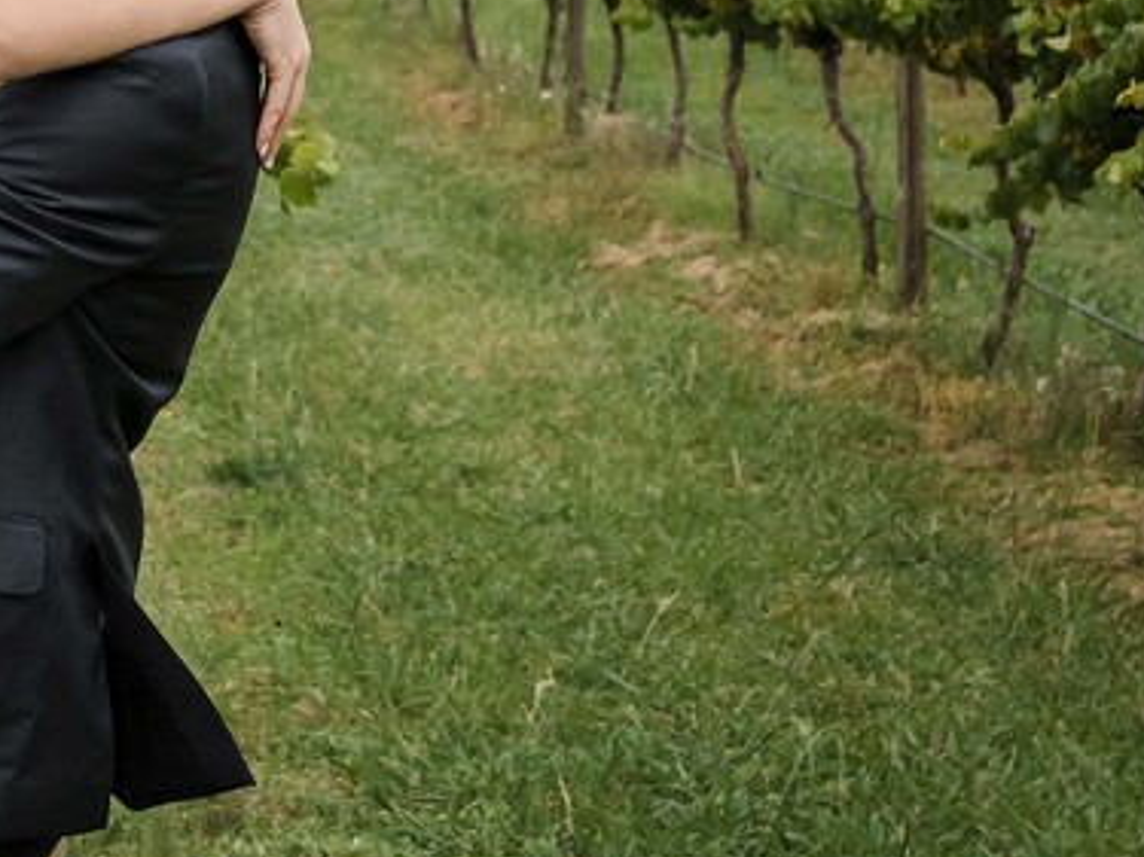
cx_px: -63
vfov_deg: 12.2
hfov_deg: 16.3
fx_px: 3898
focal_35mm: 118
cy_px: -244
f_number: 6.3
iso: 400
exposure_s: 1/640
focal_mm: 40
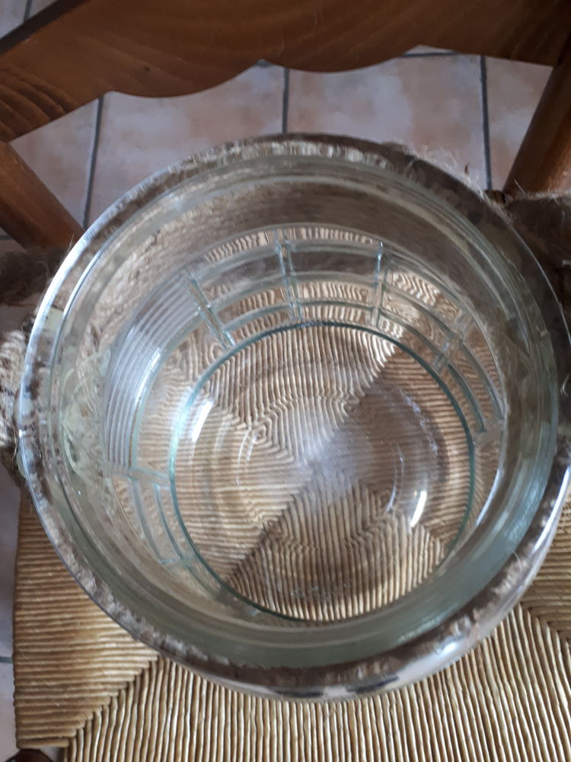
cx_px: 286
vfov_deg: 65.3
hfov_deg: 51.4
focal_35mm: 27
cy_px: 381
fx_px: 594
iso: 200
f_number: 1.9
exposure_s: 1/20
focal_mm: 3.6
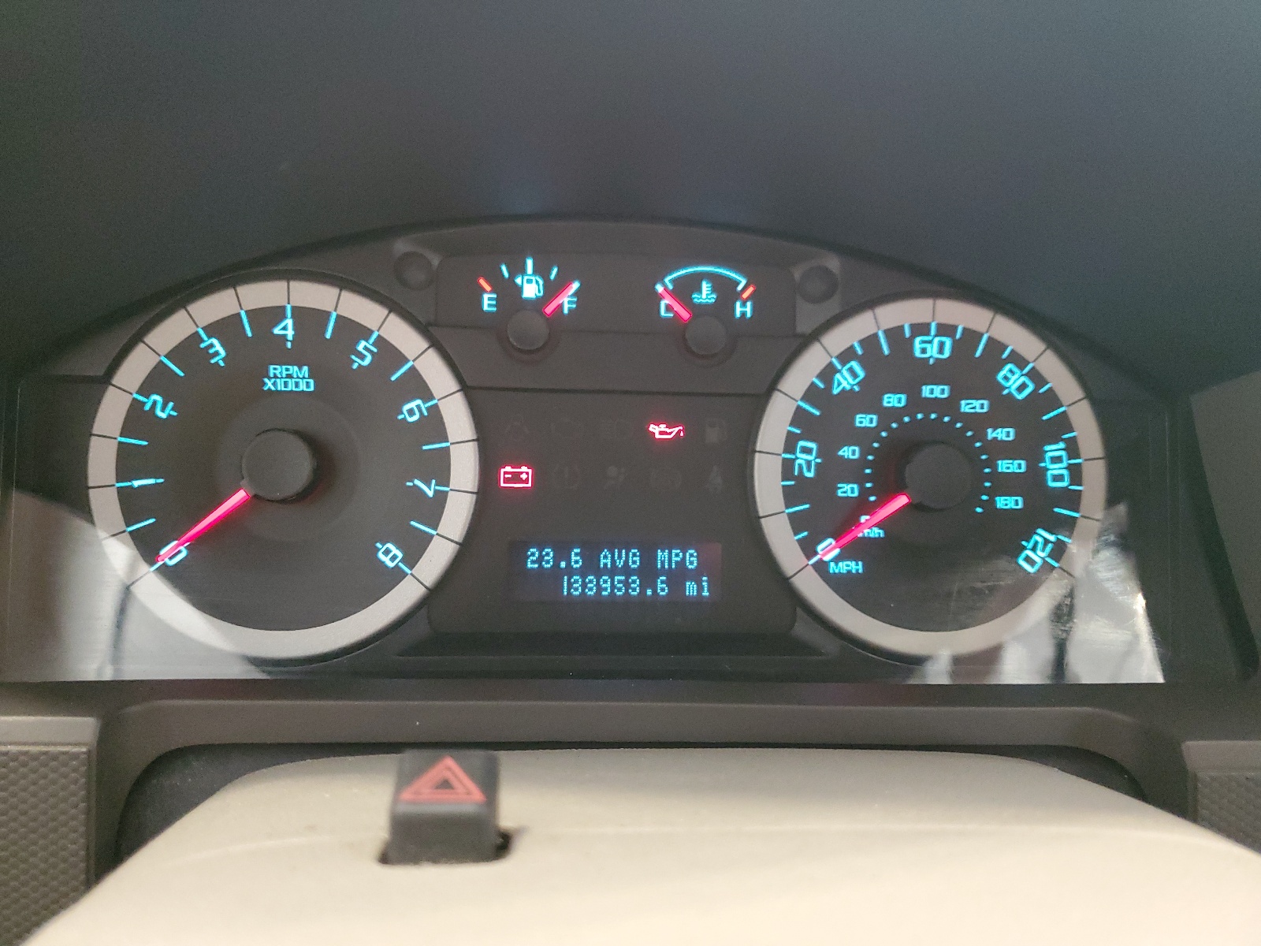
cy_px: 473
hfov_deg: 67.3
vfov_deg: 53.1
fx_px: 947
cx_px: 630
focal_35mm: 26
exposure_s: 1/60.2
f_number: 1.5
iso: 419
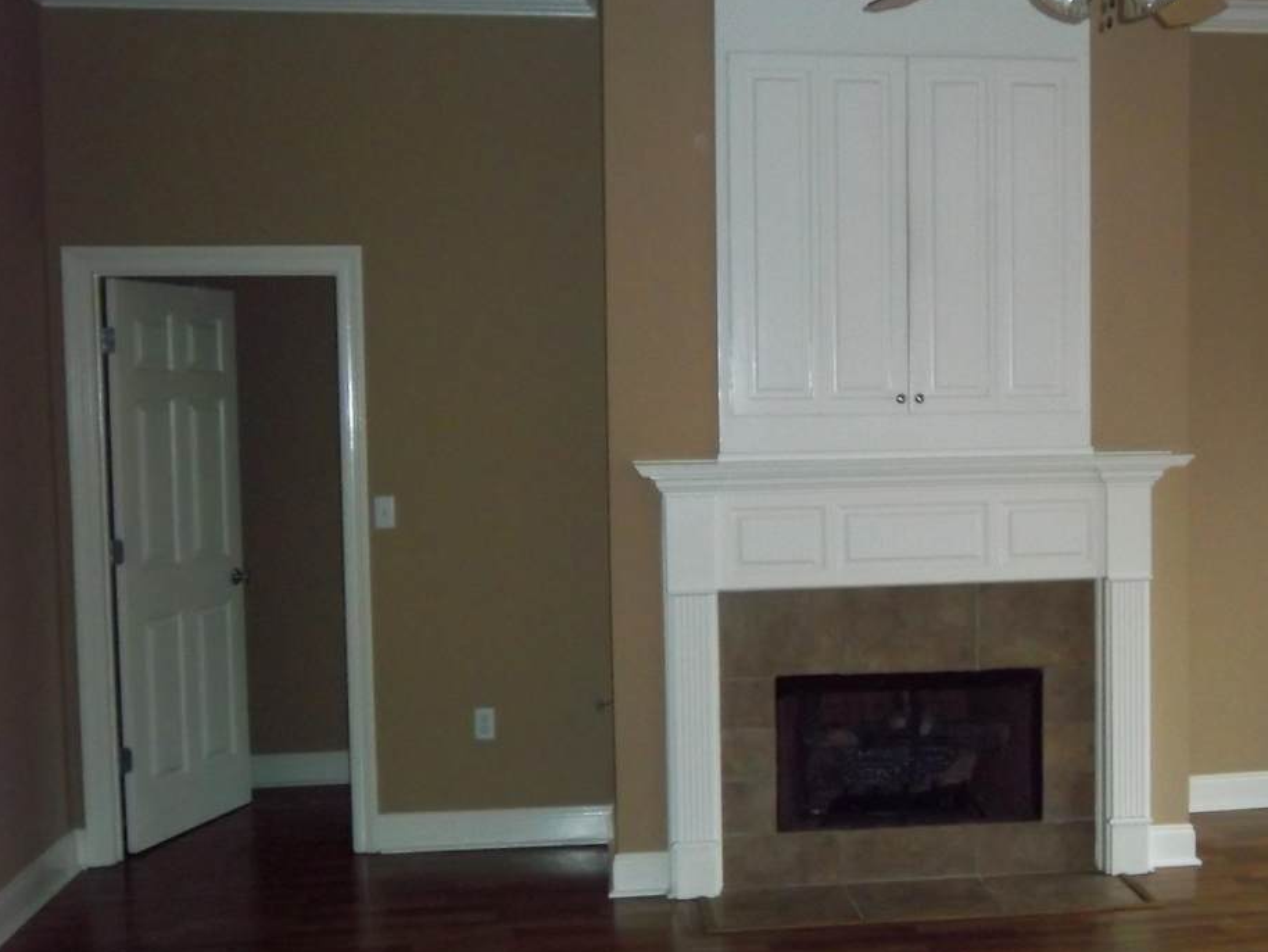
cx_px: 859
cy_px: 504
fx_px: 1795
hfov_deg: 38.4
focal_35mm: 49
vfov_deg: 29.7
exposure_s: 1/40
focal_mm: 6.17
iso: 400
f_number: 3.86
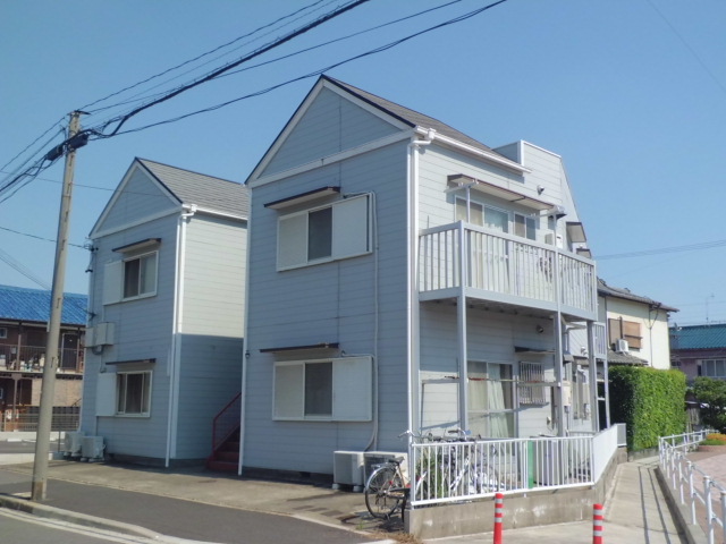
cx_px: 363
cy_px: 272
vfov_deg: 39.7
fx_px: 755
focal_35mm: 36
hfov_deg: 51.4
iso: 64
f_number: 8.8
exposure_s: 1/160
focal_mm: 6.4
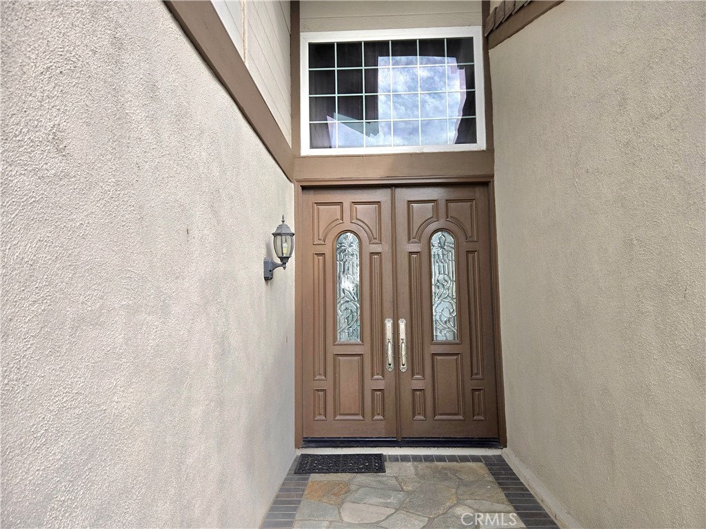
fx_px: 469
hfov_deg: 73.9
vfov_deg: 58.9
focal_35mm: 23
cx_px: 353
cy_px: 264
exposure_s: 1/3333
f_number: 1.8
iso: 80
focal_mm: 5.4
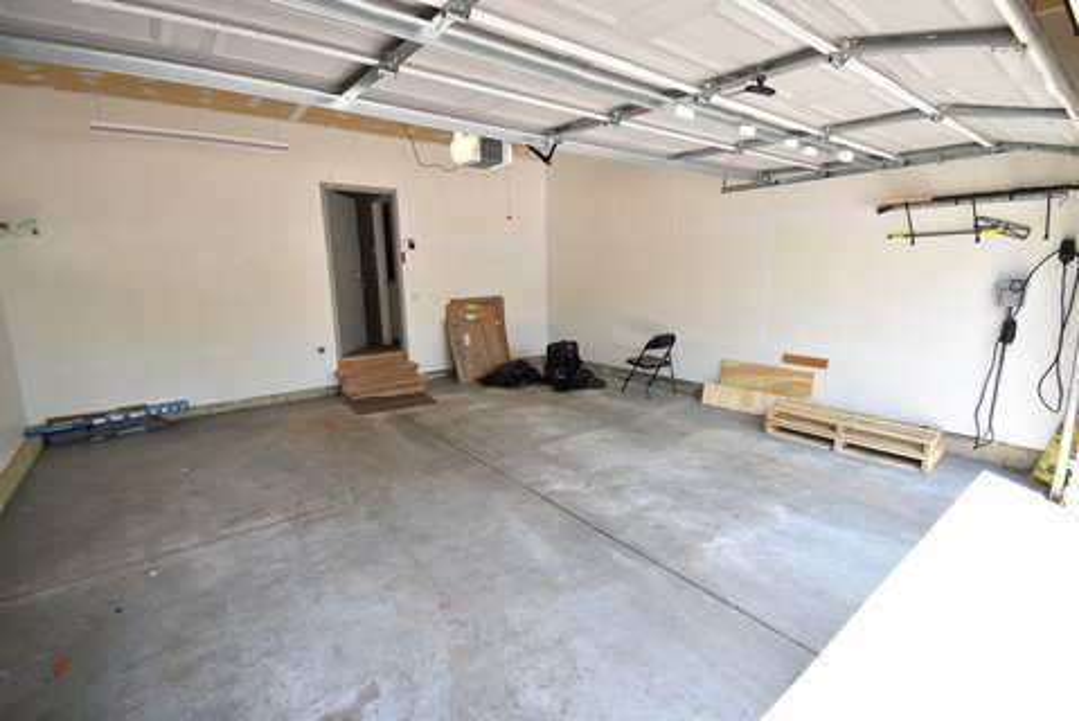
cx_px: 540
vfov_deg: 77.4
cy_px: 360
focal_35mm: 15
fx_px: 450
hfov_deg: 100.4
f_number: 4.5
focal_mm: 10
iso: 100
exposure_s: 1/40
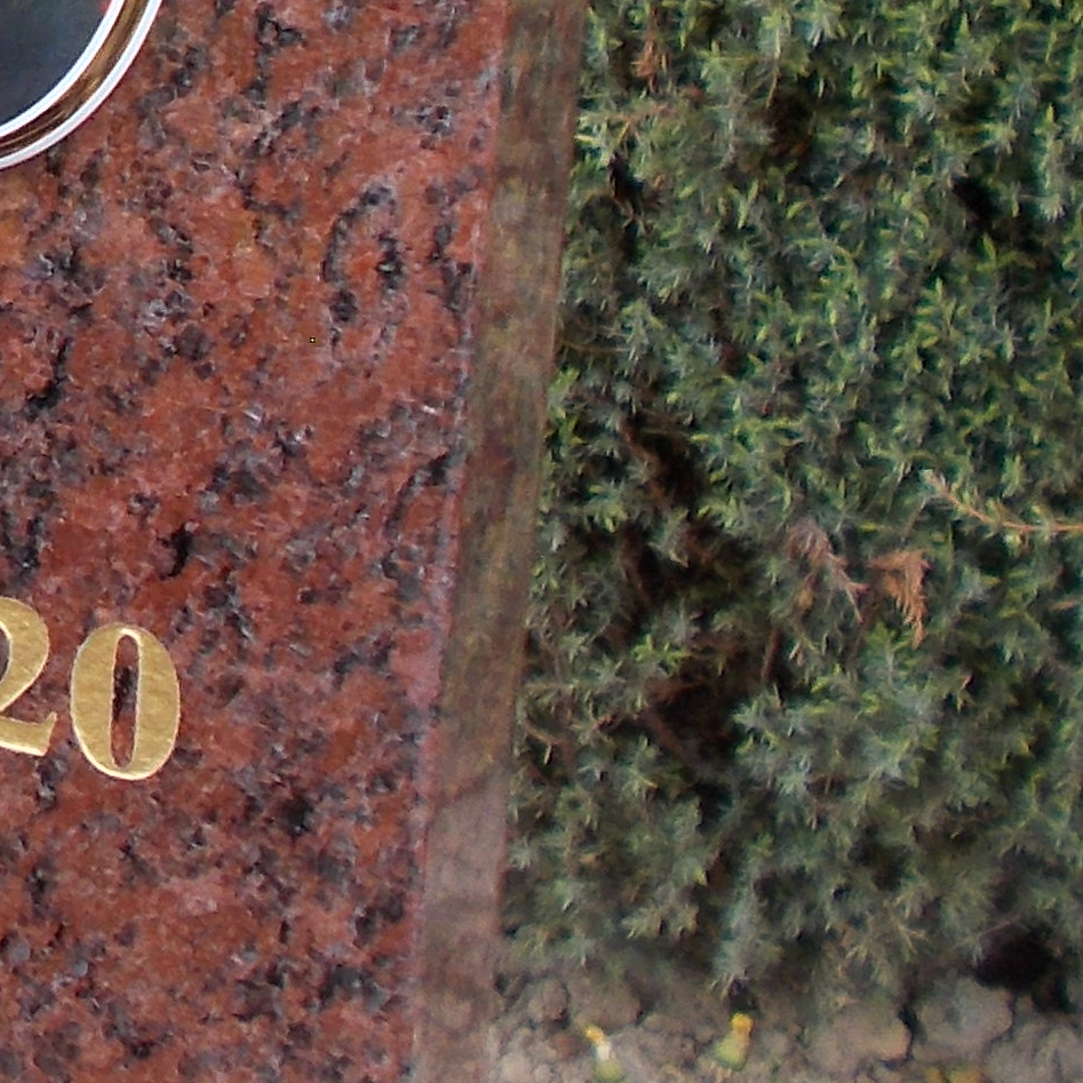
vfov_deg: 13.3
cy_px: -43
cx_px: -956
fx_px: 4566
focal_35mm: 129
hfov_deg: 12.2
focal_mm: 5.3
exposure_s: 1/125
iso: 80
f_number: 3.4
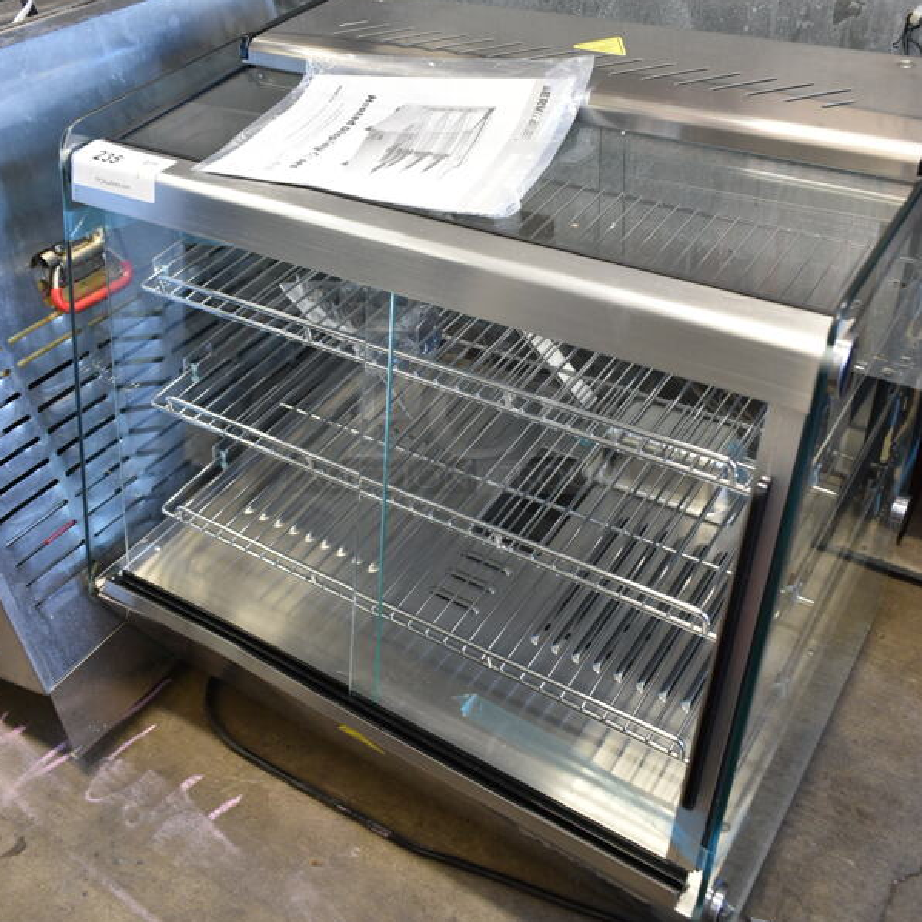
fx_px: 1055
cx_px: 459
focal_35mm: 35
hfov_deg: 47.2
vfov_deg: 47.1
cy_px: 413
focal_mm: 18
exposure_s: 1/30
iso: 640
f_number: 3.5
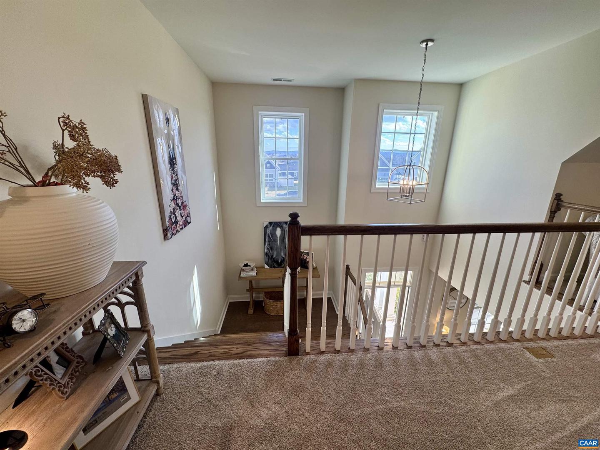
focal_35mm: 14
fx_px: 243
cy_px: 225
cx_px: 300
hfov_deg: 102.1
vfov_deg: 85.7
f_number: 2.2
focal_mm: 2.22
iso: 50
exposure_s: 1/120
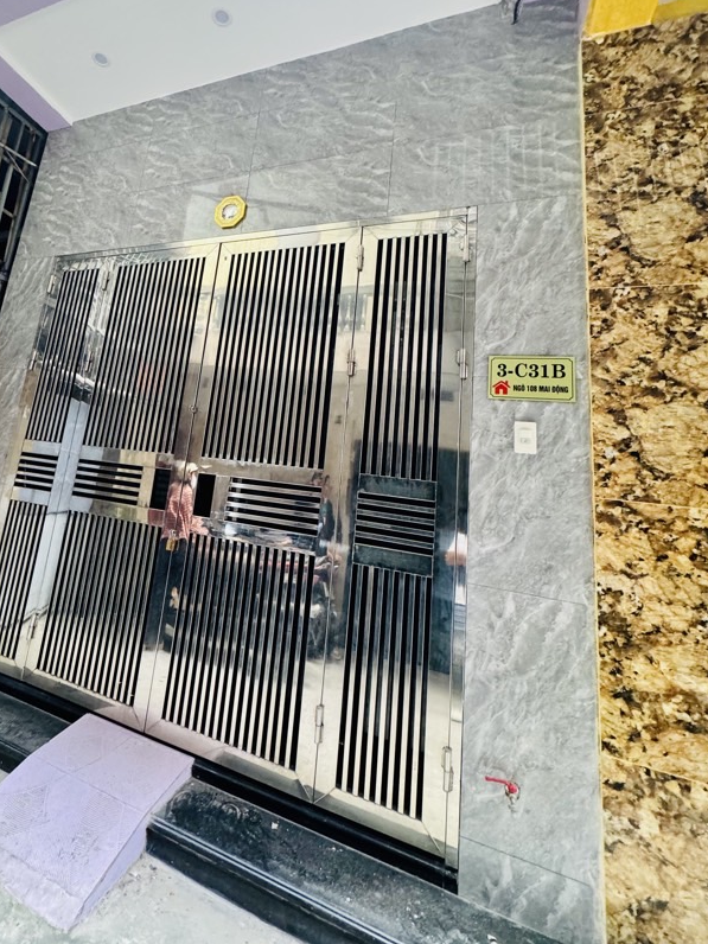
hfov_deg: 70.3
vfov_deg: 86.6
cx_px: 260
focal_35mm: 18
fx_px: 491
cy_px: 376
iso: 640
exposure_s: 1/60
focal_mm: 2.22
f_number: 2.2
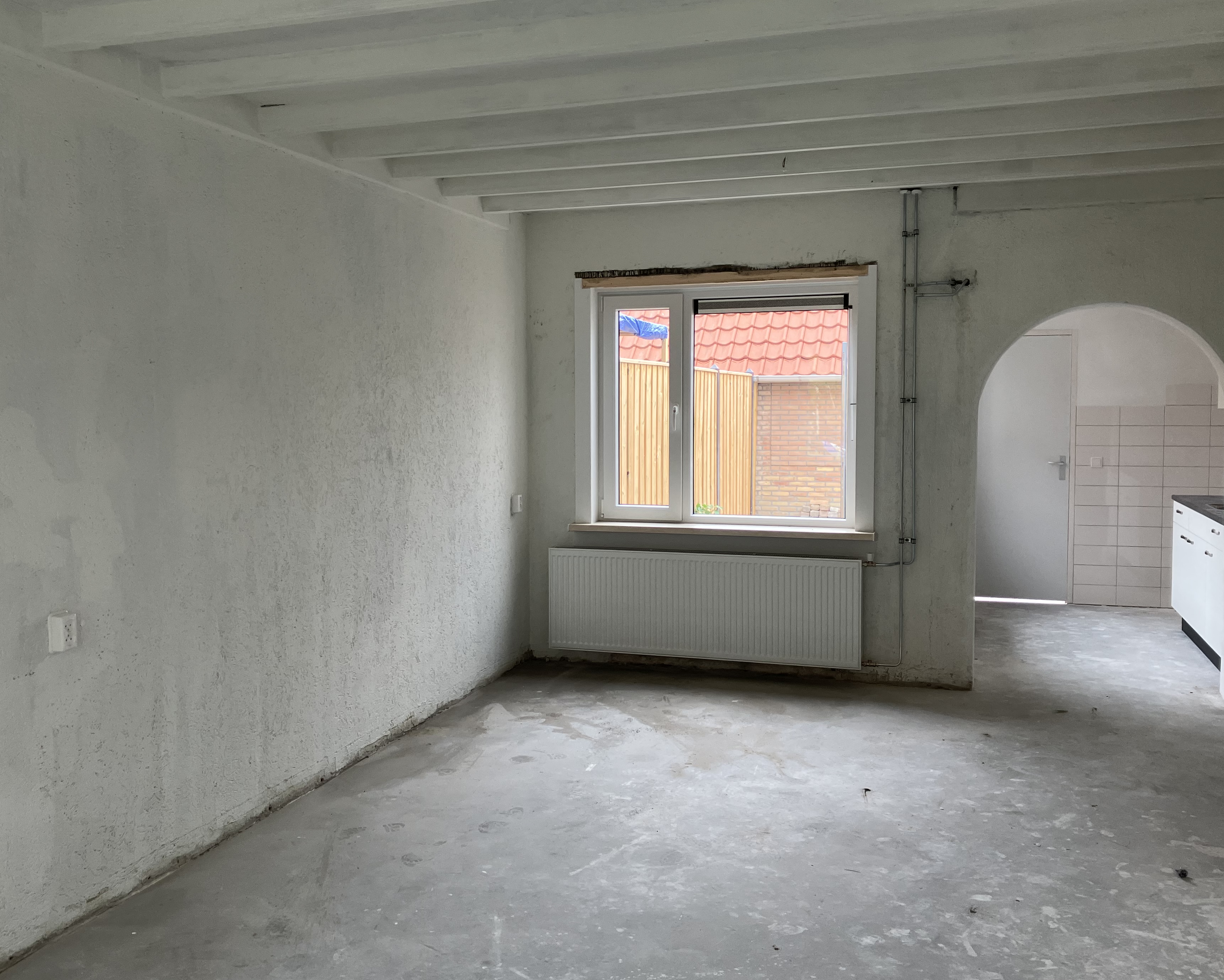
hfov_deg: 55.7
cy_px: 469
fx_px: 1159
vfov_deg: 45.8
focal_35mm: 32
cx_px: 591
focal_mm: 3.99
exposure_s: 1/121
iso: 64
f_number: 1.8
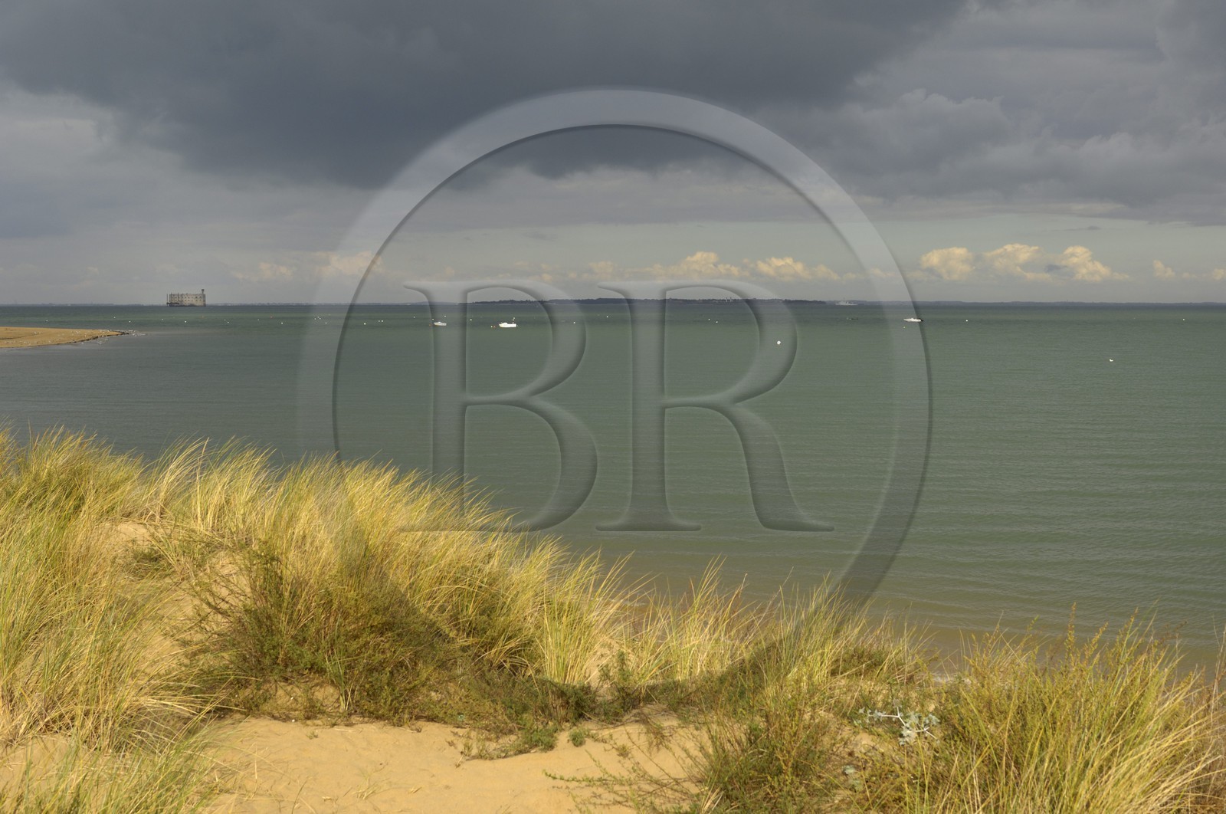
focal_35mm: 52
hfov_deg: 37.9
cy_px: 407
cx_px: 613
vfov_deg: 25.7
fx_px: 1785
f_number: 7.6
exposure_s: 1/160
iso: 100
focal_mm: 35
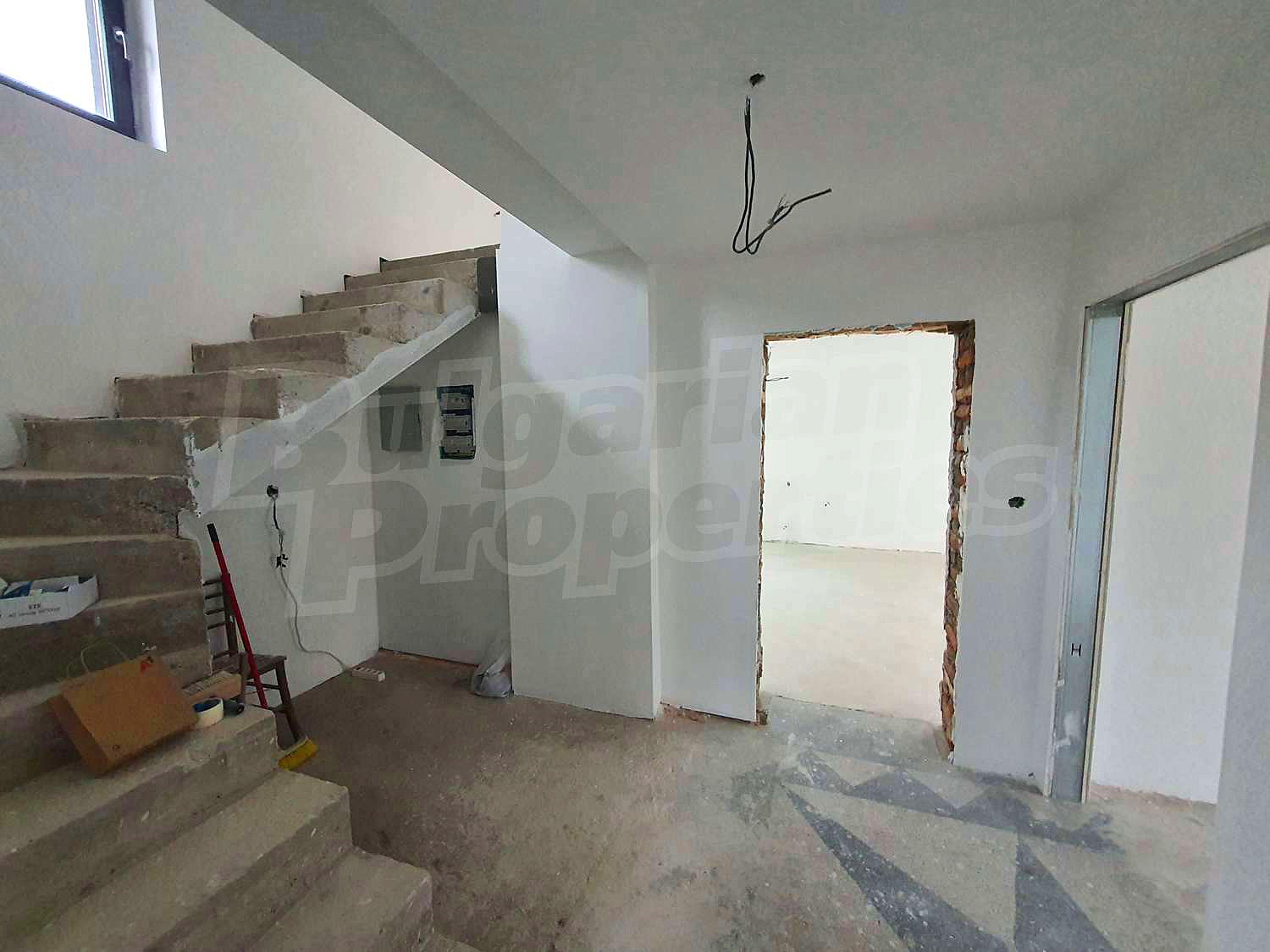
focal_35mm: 13
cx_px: 635
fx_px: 477
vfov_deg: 89.9
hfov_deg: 106.2
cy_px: 476
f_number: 2.2
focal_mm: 1.8
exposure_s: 1/33
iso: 400
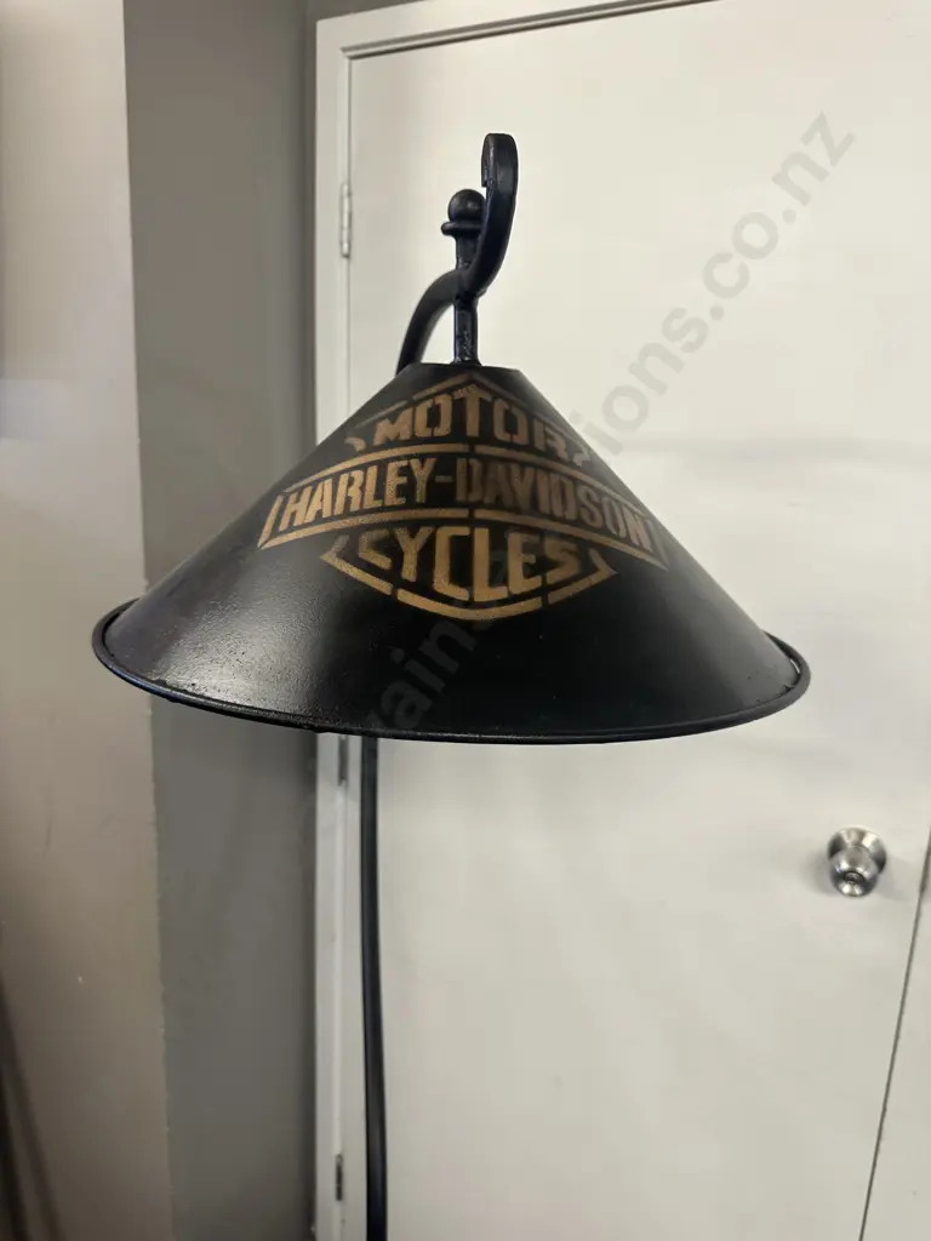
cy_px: 620
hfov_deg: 56.8
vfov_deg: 71.6
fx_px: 861
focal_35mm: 24
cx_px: 466
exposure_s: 1/50
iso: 125
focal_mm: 6.86
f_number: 1.78
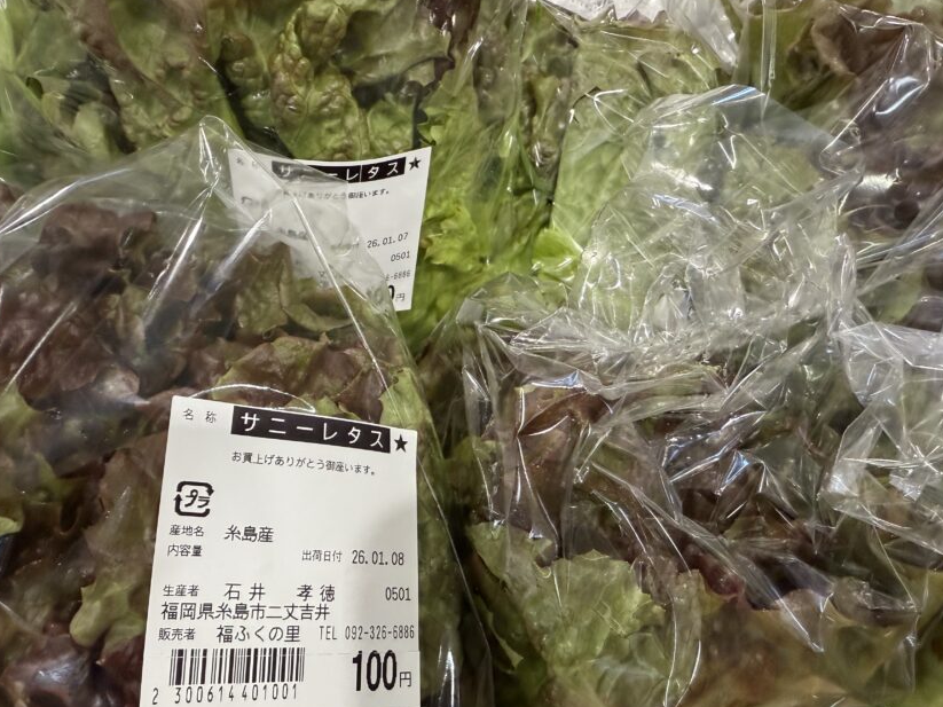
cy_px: 383
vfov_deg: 49.7
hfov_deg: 63.4
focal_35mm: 28
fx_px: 763
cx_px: 463
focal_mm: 2.22
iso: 250
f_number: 2.2
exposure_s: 1/60
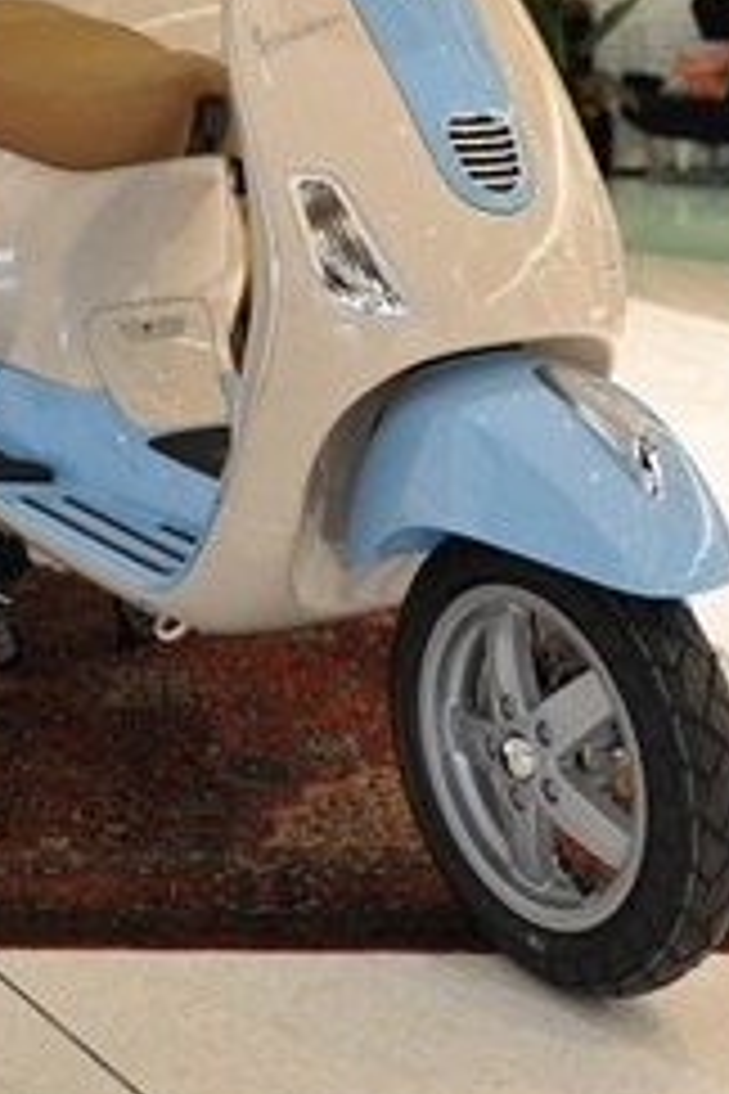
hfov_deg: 19.2
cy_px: 54
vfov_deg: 27.5
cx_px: 106
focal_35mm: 70
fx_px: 2126
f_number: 3.5
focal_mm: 34
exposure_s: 1/100
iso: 800
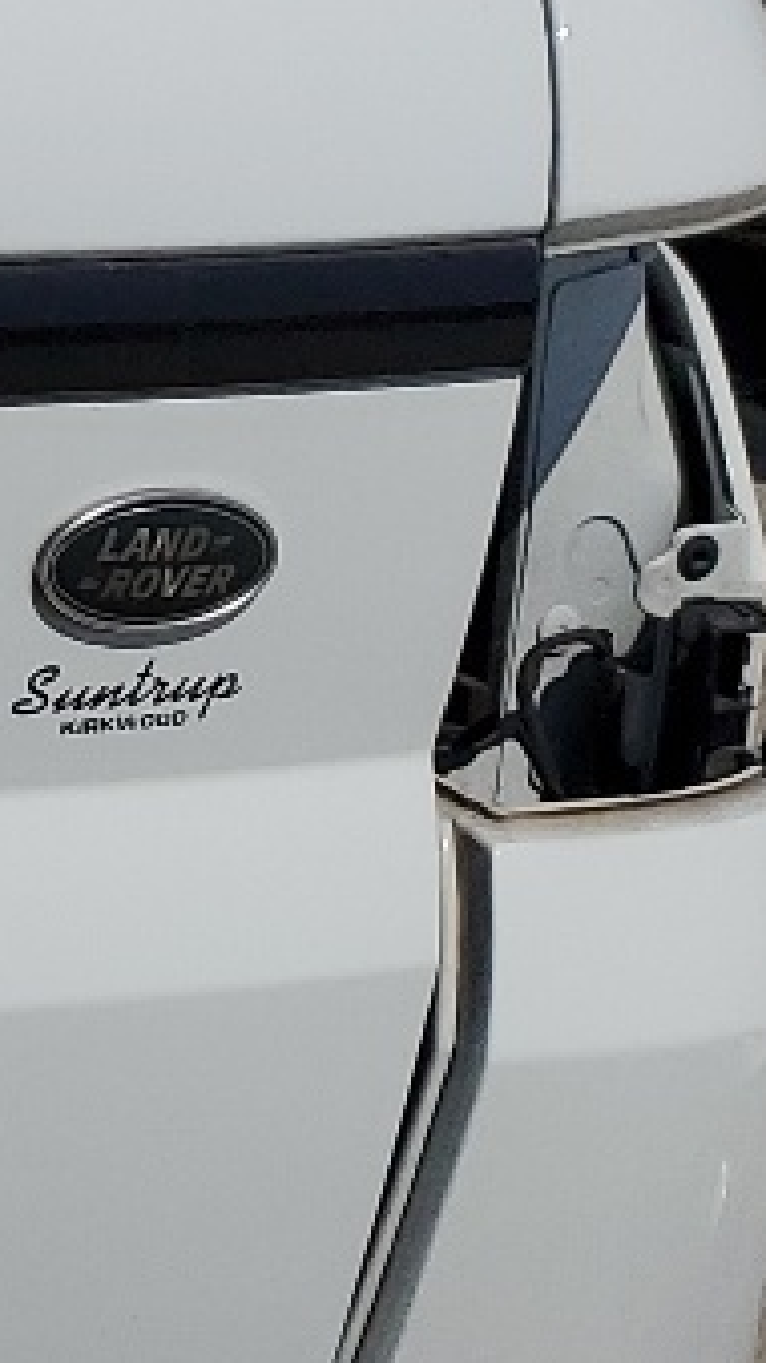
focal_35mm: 134
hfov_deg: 7.8
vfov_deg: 16.0
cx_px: -1568
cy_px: 411
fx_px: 4841
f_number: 1.5
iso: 50
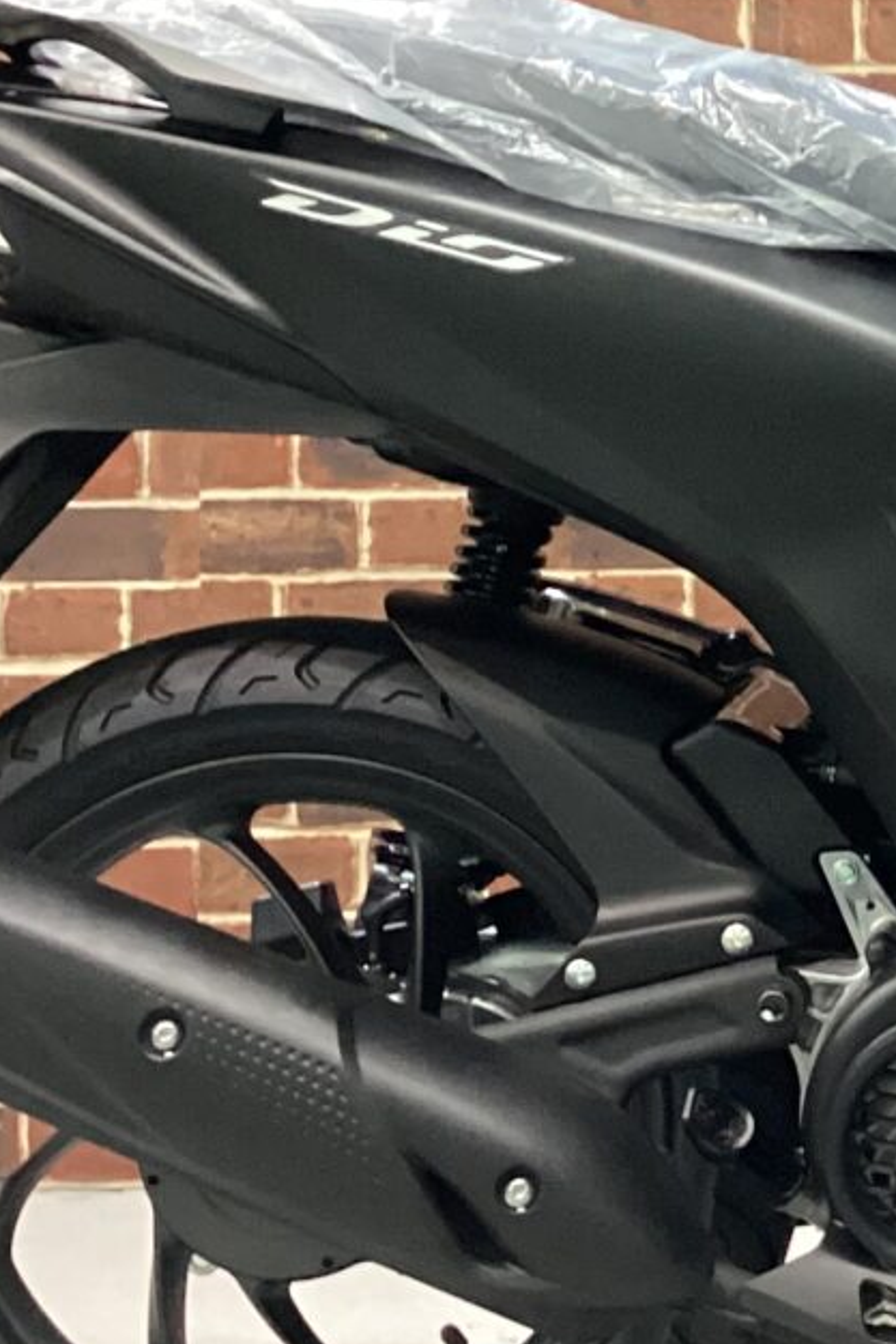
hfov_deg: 13.0
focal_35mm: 99
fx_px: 3694
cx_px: 1403
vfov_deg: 20.4
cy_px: 262
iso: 400
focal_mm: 3.3
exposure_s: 1/40
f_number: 2.4
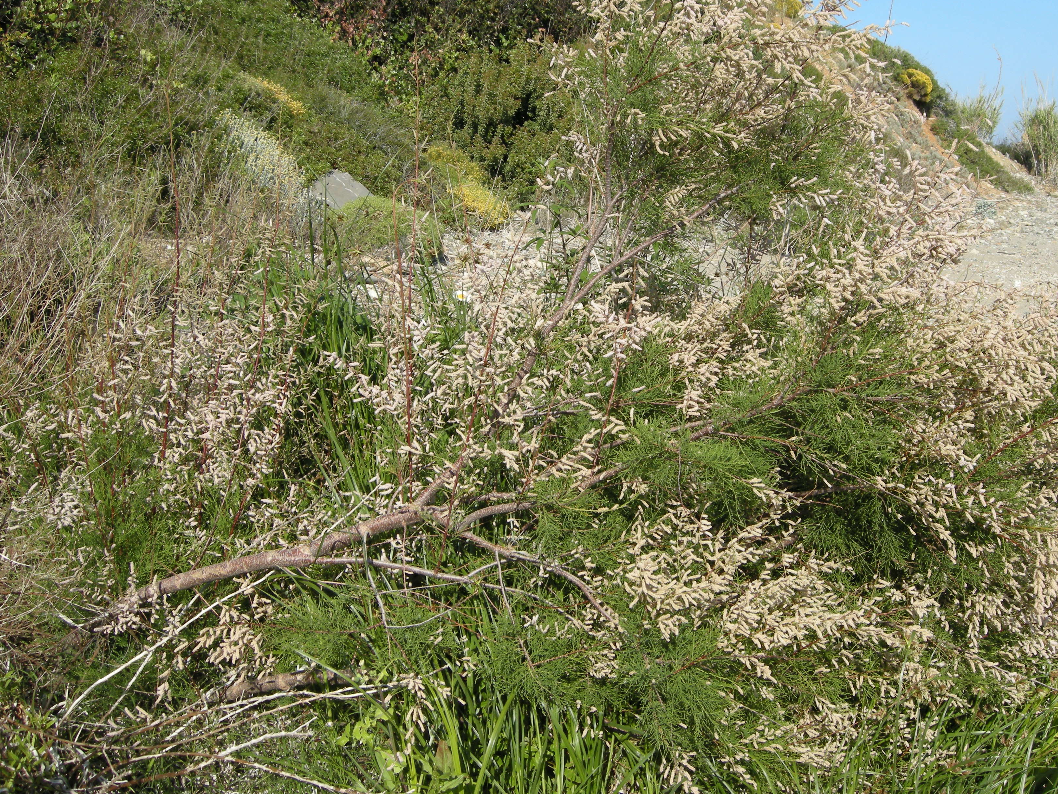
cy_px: 364
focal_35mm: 43
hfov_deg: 43.7
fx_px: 1314
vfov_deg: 33.6
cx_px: 615
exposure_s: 1/244
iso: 64
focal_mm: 7.5
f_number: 5.4
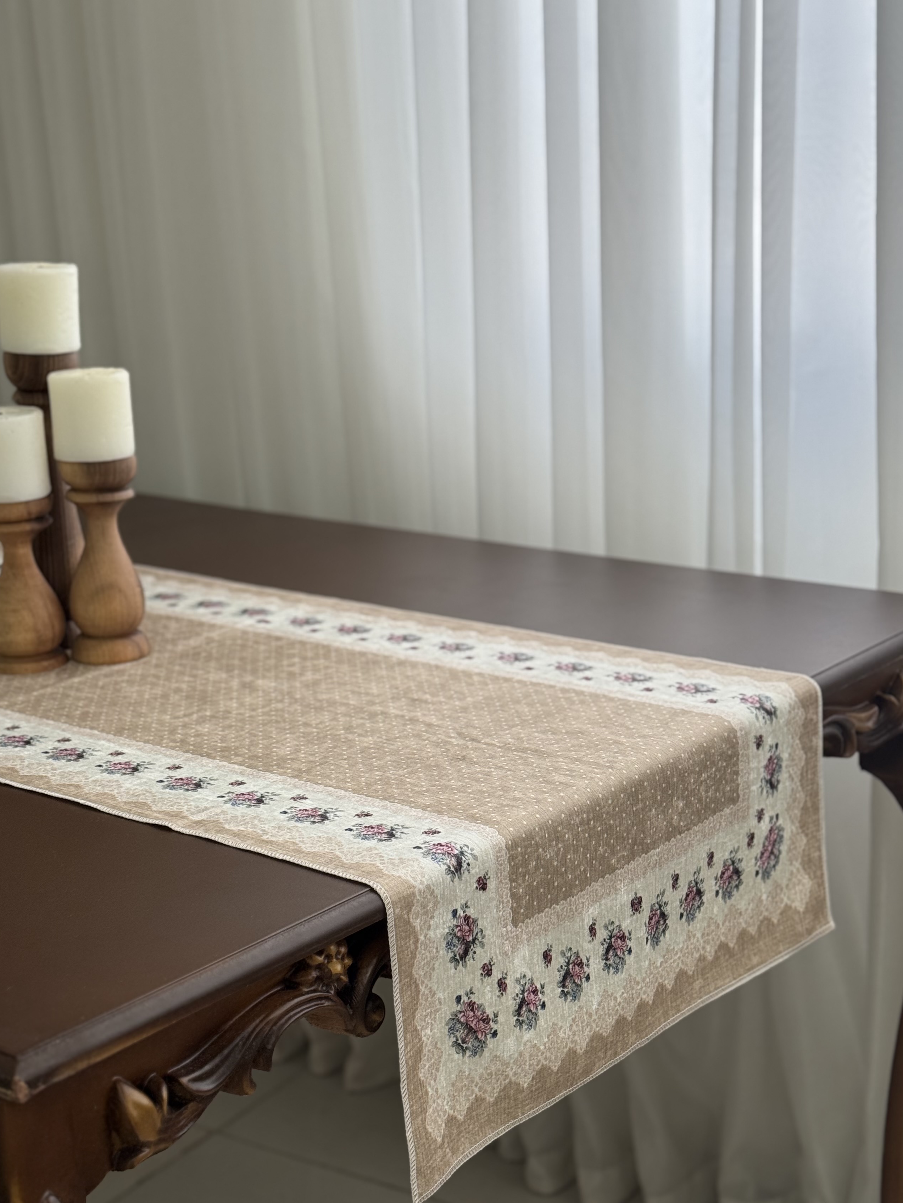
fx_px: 1982
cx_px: 469
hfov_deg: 25.7
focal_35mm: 57
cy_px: 611
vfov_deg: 33.8
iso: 80
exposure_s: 1/100
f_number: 1.78
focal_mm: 6.76
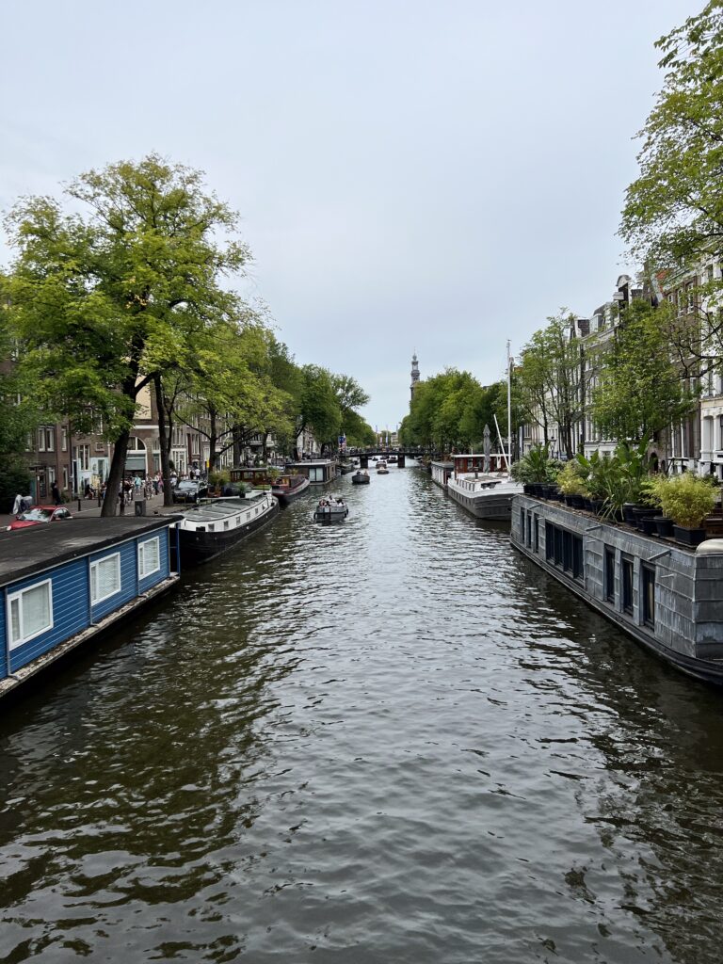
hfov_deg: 53.1
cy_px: 482
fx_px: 724
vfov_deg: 67.3
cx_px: 362
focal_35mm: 26
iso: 50
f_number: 1.5
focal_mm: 5.7
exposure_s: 1/5587
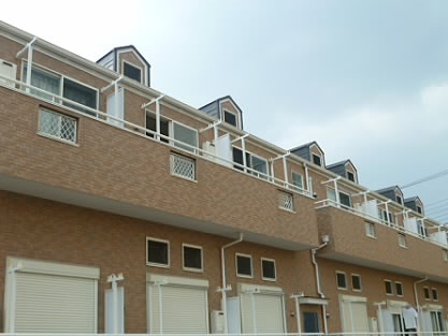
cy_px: 217
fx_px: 466
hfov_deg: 51.0
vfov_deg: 39.3
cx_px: 176
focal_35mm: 36
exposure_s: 1/200
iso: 80
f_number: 4
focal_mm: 4.5
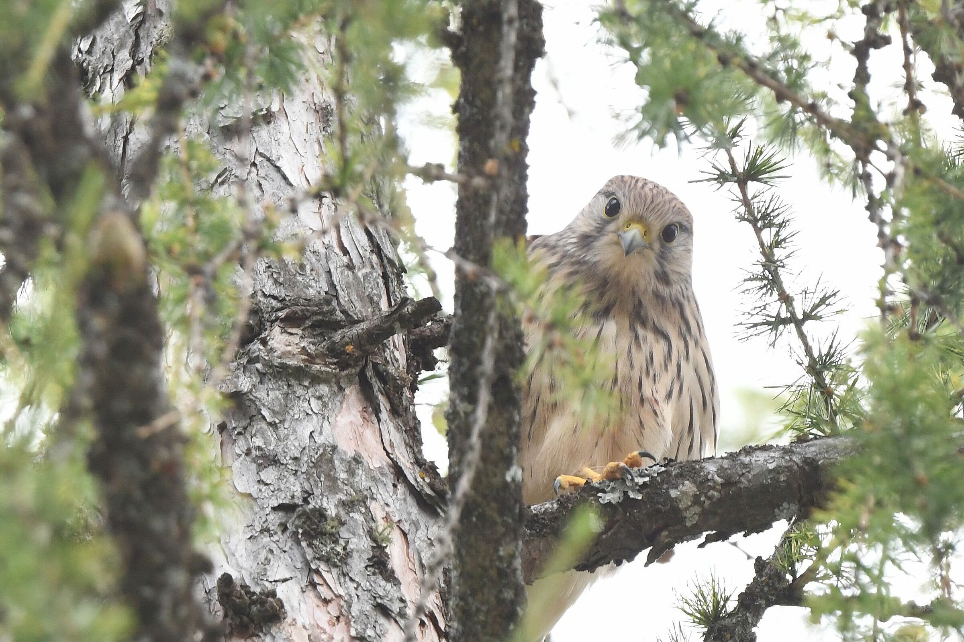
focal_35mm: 750
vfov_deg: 1.8
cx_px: 482
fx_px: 20074
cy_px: 321
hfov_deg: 2.8
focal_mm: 500
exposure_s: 1/400
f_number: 7.1
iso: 1000
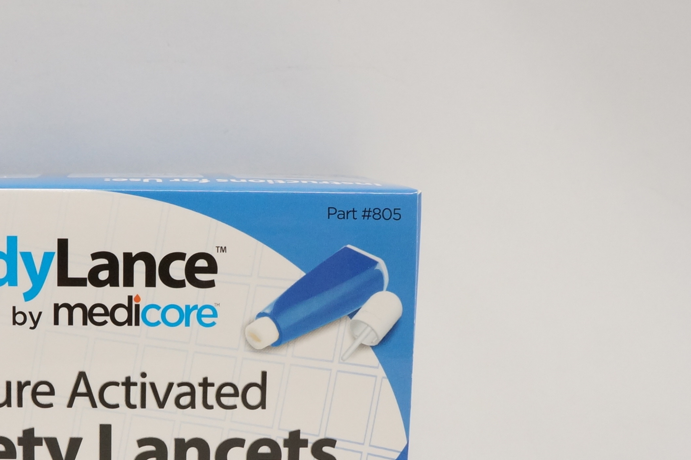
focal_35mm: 63
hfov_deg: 31.1
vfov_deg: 21.1
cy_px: 416
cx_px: 139
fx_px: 1209
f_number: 6.3
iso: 800
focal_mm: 18
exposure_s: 1/200
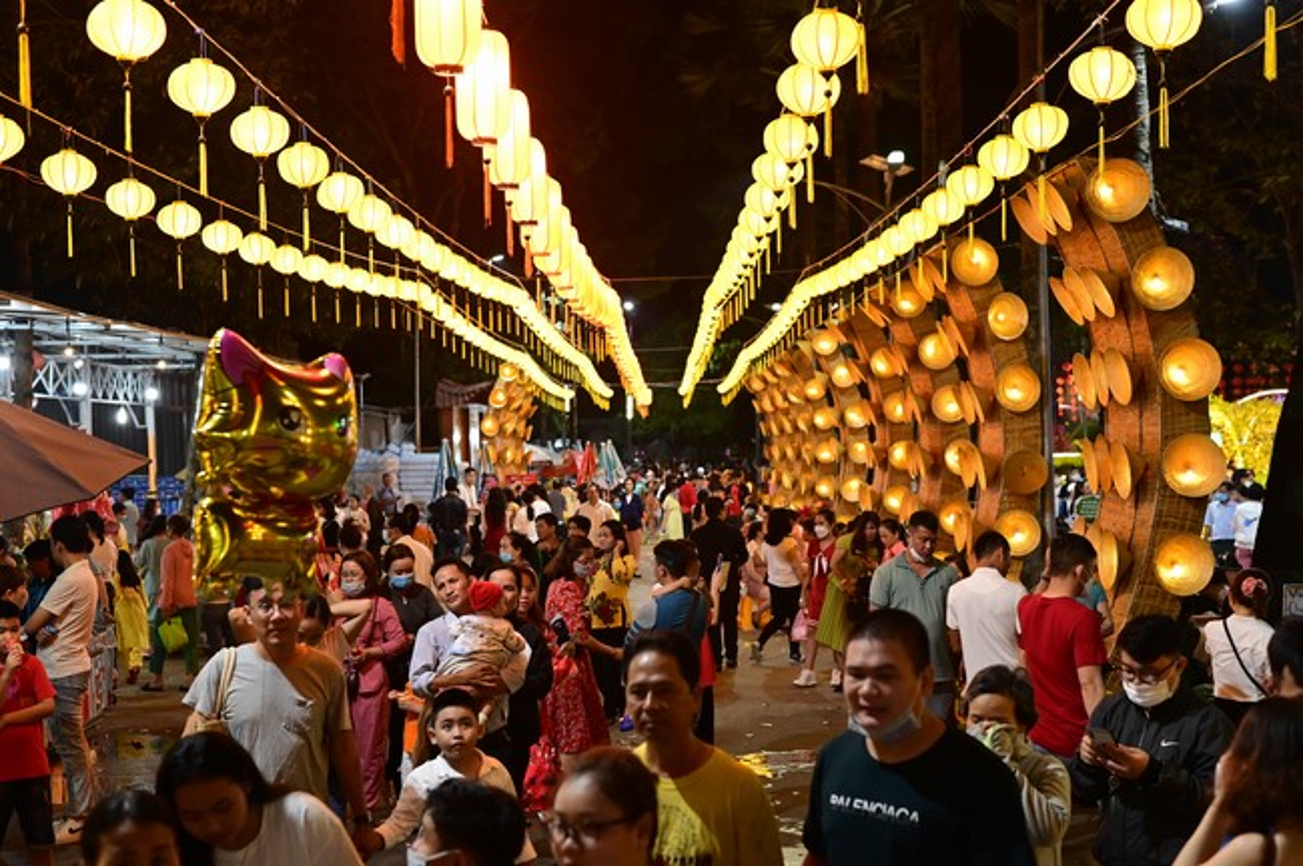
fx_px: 1808
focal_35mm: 50
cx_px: 652
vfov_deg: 26.9
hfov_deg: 39.6
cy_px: 433
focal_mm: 50
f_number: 3.2
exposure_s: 1/100
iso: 2500
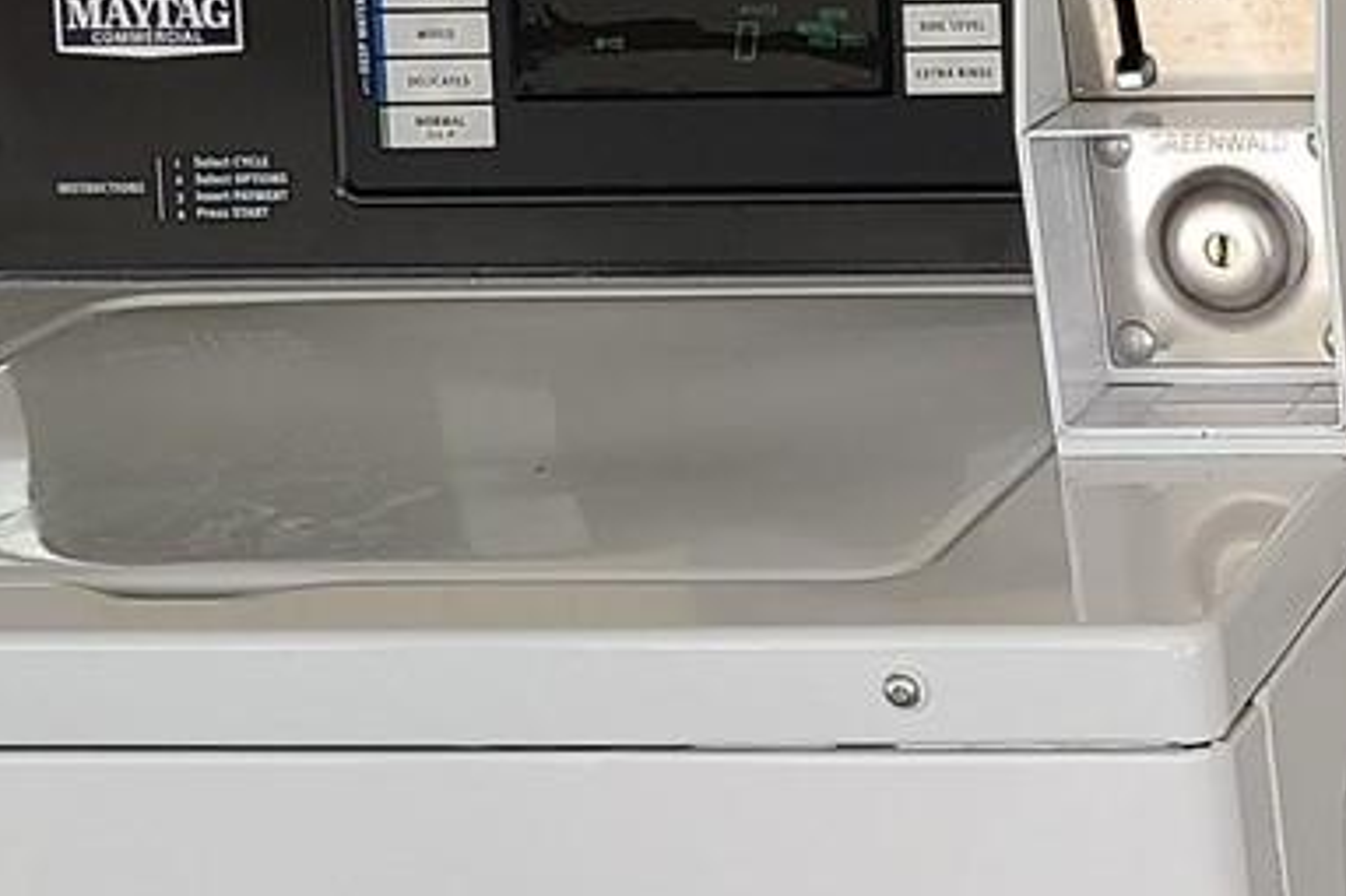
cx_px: 1905
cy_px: 1240
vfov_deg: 11.7
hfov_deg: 16.7
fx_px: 4223
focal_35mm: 113
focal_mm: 5.4
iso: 64
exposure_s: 1/120
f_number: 1.8
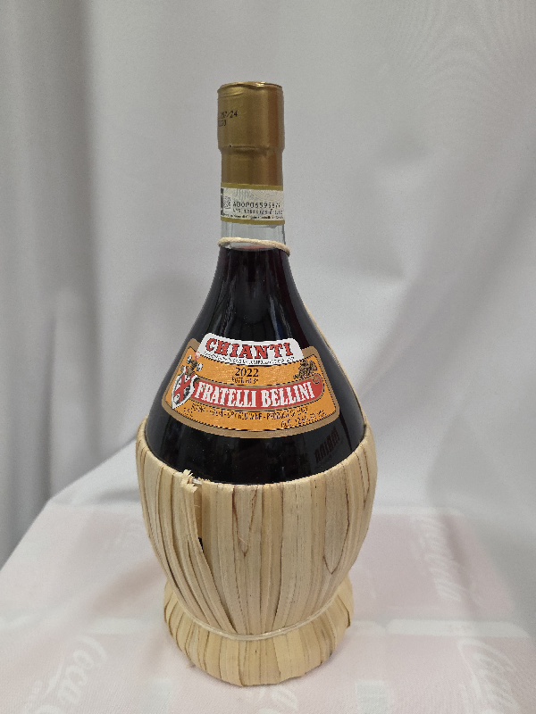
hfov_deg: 58.9
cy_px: 357
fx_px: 475
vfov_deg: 73.9
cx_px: 268
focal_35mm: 23
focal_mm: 6.3
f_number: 1.7
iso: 400
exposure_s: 1/101
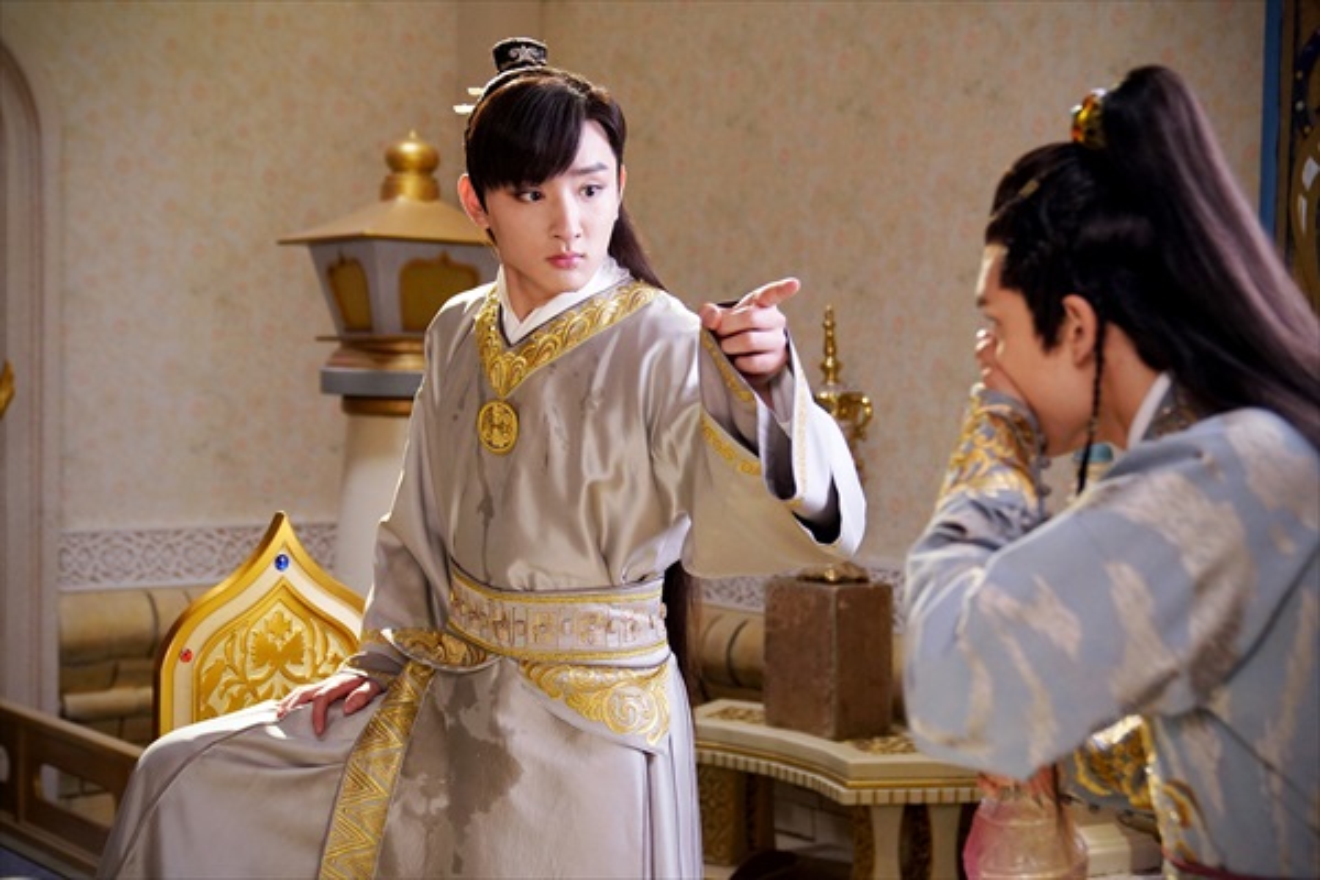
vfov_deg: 23.8
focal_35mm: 57
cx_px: 660
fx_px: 2090
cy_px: 440
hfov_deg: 35.1
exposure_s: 1/125
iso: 1600
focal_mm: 38
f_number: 2.8
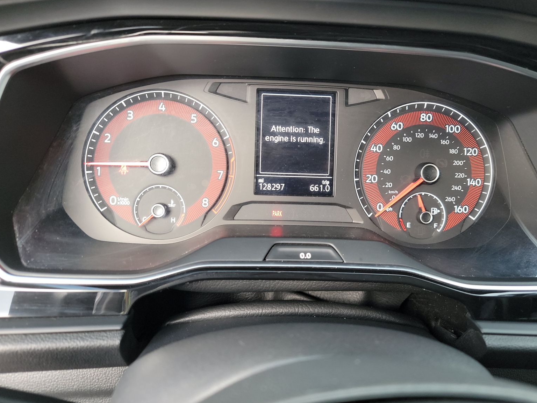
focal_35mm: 25
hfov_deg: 69.4
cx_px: 275
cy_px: 195
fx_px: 388
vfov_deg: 54.9
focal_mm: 6.7
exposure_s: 1/60
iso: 490
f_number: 1.8
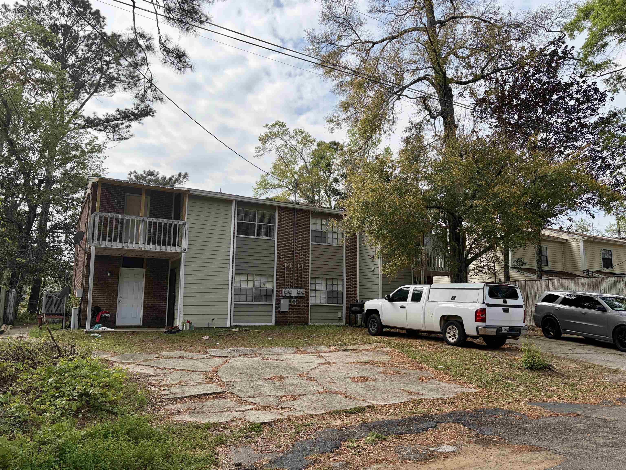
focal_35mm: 26
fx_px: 470
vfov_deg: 53.1
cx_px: 313
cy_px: 235
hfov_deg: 67.3
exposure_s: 1/2985
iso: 50
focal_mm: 5.96
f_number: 1.6
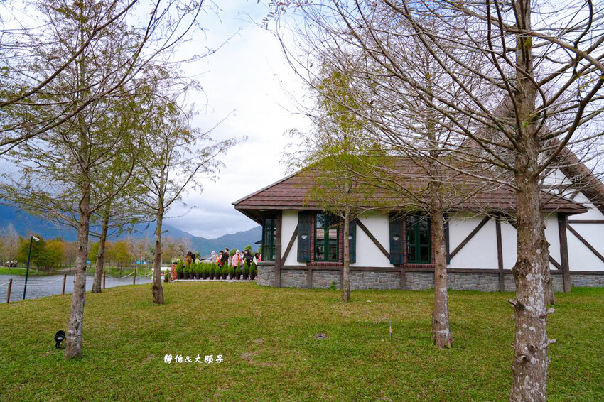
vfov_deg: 53.1
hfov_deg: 73.8
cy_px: 201
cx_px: 302
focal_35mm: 24
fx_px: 402
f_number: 8
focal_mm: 24
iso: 160
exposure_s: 1/320
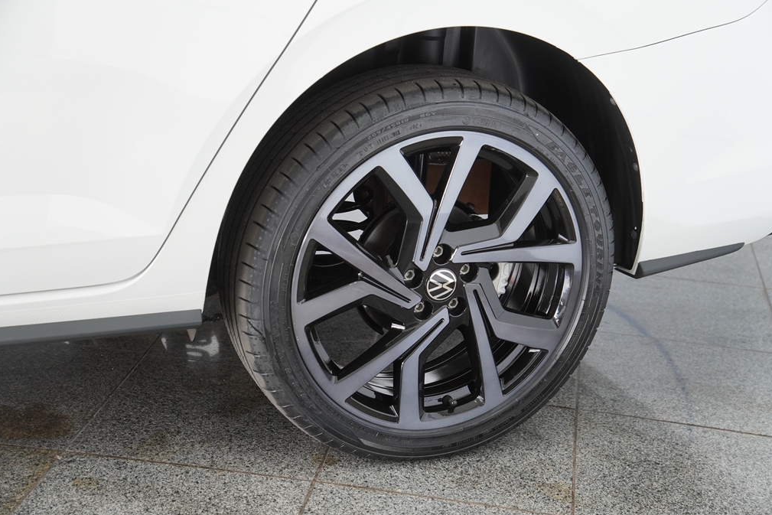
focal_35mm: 67
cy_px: 255
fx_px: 1437
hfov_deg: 30.1
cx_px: 389
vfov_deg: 20.3
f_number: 4
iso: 640
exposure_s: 1/160
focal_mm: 44
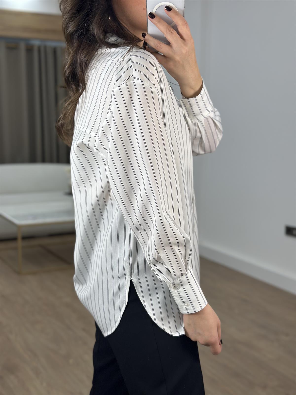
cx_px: 148
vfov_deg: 39.7
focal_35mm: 48
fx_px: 547
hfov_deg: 30.3
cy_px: 198
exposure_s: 1/228
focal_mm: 6.86
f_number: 1.78
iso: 80
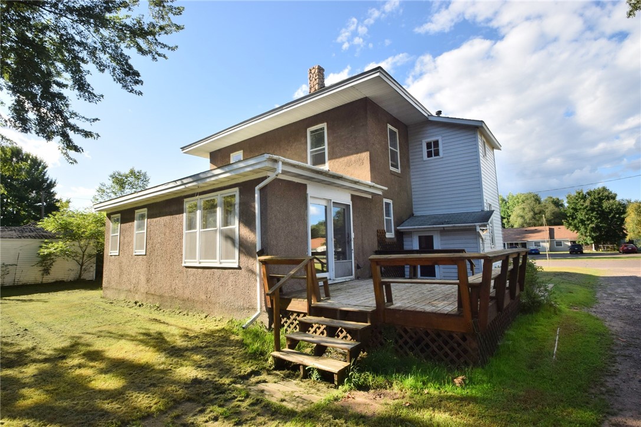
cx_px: 320
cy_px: 214
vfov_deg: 69.7
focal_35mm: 17
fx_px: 307
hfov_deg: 92.4
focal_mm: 11.5
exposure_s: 1/200
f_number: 11
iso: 320
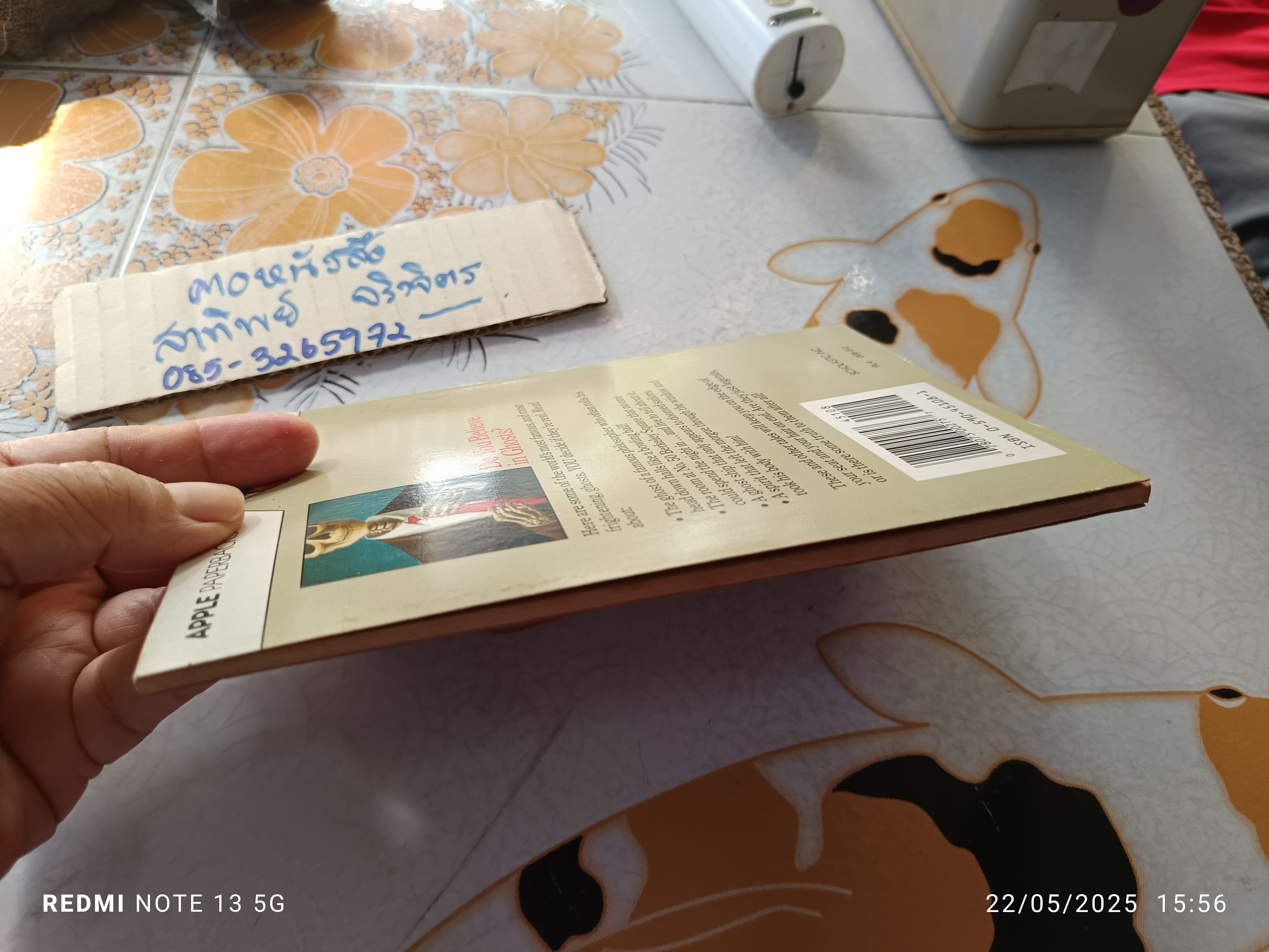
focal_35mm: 24
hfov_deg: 71.6
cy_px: 476
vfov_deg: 56.8
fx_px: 880
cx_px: 634
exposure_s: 1/50
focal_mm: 5.31
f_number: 1.7
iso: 216
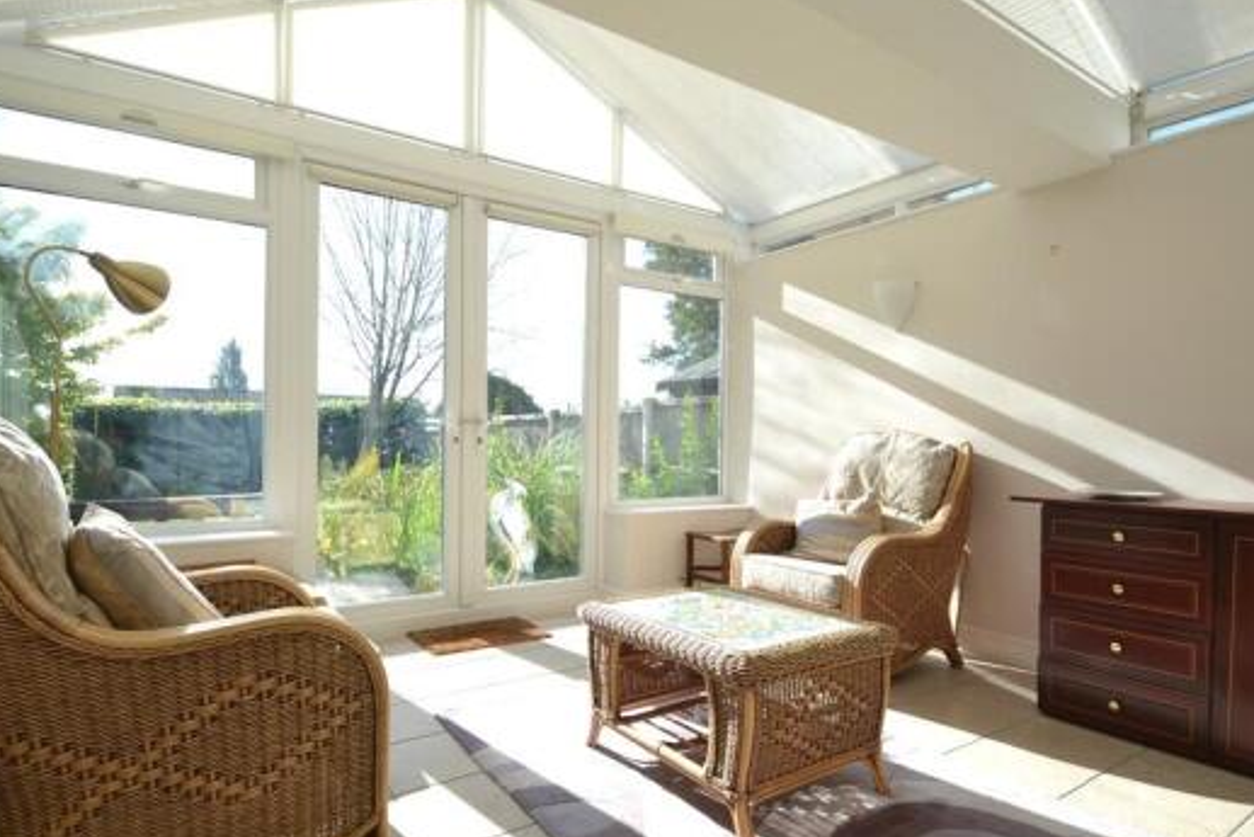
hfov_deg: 86.8
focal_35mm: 19
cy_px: 423
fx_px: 662
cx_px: 661
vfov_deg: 64.6
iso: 100
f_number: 6.3
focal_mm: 10
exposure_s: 1/160
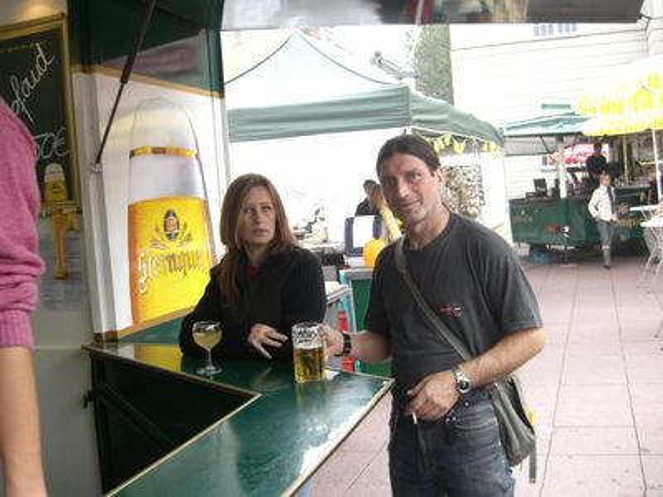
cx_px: 332
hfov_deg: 49.0
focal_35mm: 38
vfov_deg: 37.7
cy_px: 248
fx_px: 728
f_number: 2.8
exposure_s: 1/125
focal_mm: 7.9
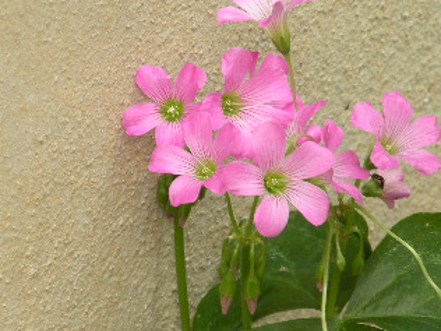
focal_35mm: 344
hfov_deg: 5.8
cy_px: 193
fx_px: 4382
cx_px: 290
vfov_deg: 4.3
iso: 85
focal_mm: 30.1
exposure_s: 1/62.8
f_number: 4.5
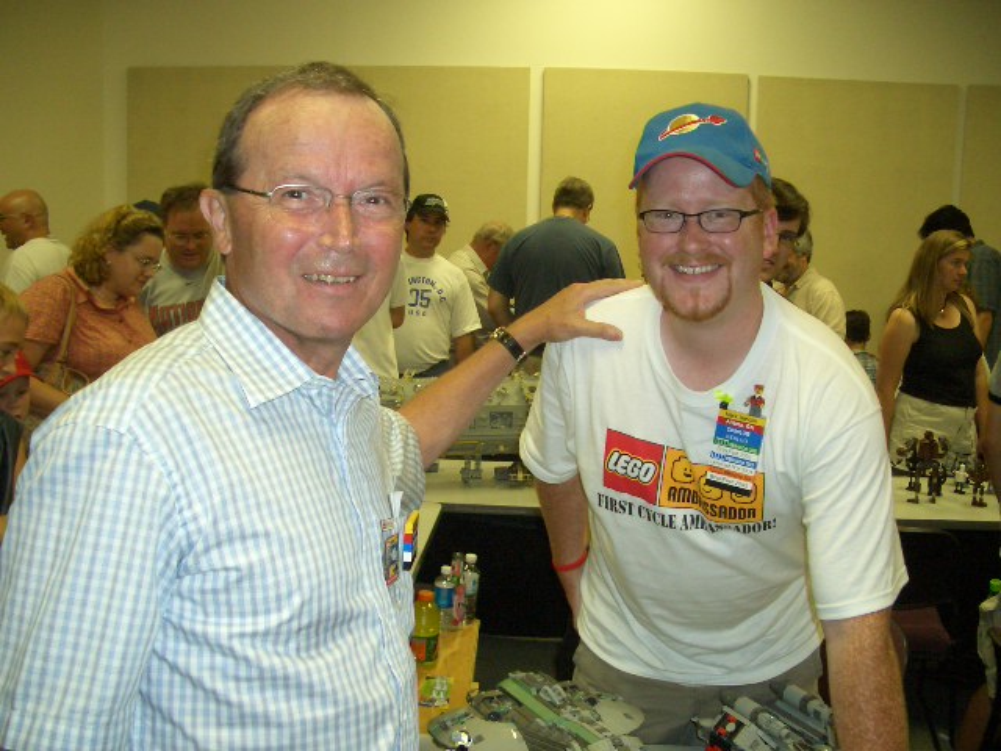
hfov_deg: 52.6
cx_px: 500
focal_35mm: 35
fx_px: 1012
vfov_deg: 40.7
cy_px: 376
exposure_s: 1/60
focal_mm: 5.8
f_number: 2.6
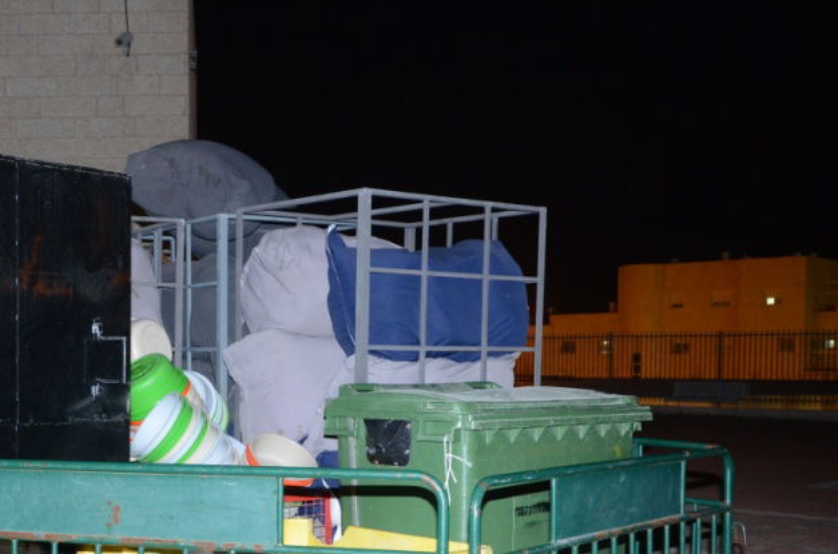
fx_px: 1138
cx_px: 179
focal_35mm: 49
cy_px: 421
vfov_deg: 27.0
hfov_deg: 39.0
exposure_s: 1/30
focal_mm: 20
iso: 1600
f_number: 3.5
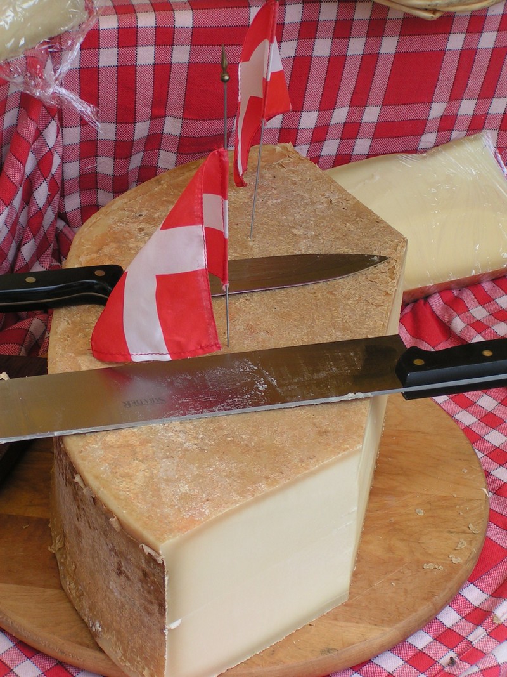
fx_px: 1602
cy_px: 338
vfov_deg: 23.8
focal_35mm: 82
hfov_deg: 18.0
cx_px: 254
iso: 50
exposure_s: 1/125
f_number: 4
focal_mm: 12.6
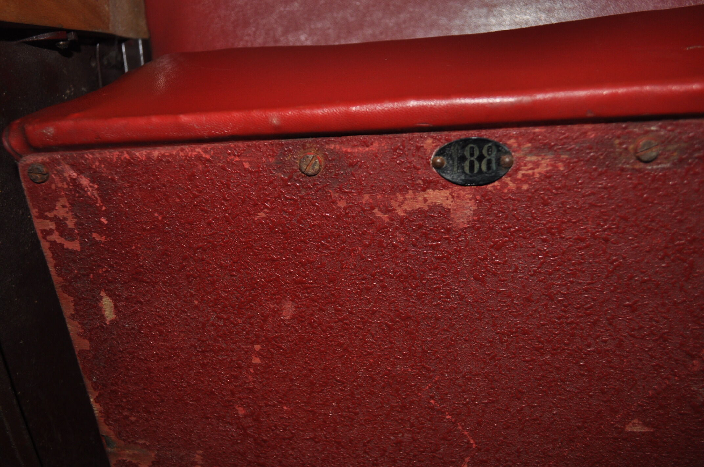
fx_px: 645
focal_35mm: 33
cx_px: 352
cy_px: 234
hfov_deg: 57.3
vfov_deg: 39.9
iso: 280
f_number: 3.8
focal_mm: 22
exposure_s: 1/60
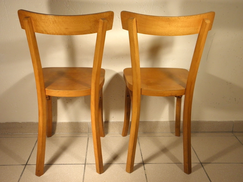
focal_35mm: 41
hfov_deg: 45.8
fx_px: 288
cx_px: 122
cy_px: 91
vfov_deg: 35.1
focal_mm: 7.5
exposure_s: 1/30
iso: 200
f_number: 3.8
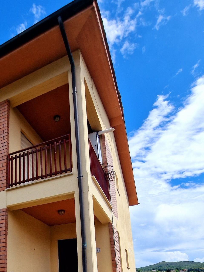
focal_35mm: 26
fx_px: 204
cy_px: 242
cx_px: 41
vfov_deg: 58.2
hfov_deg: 49.9
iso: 50
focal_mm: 2.2
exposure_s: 1/2976
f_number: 2.2
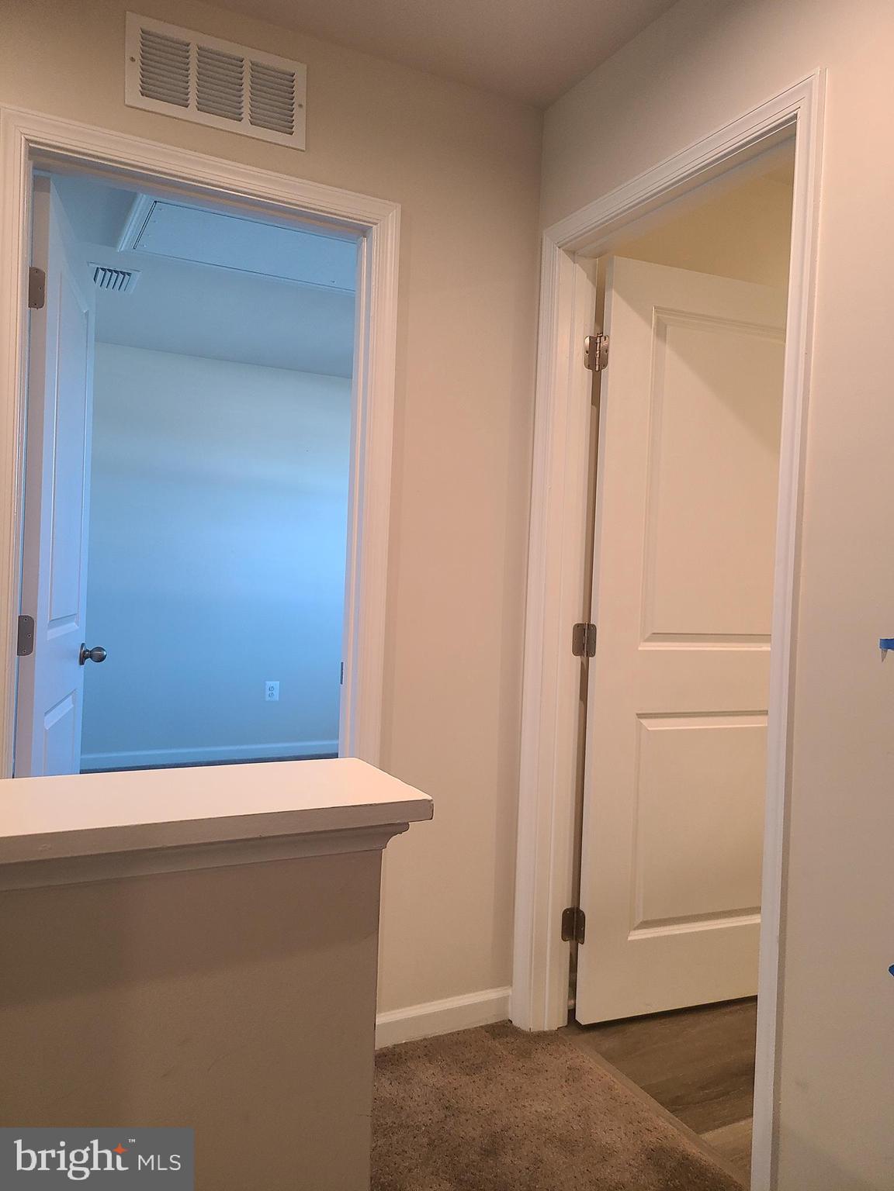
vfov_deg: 67.3
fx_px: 895
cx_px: 447
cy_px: 596
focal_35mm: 26
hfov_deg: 53.1
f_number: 1.8
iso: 160
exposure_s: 1/60
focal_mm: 5.4
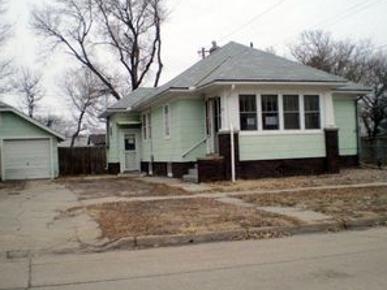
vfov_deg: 34.3
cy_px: 130
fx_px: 470
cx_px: 186
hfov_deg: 44.8
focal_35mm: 42
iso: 160
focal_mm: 6.3
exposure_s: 1/250
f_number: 3.1
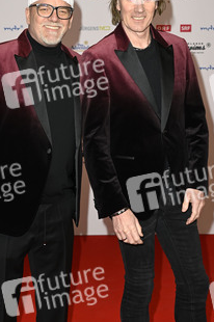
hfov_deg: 20.2
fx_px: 599
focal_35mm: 67
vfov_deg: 30.1
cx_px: 85
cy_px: 136
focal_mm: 52
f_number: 5.6
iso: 640
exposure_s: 1/250
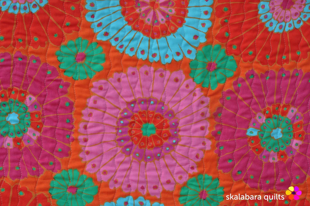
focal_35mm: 63
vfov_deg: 21.5
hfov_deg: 31.9
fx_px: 542
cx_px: 155
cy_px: 103
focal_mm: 42
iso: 200
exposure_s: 1/160
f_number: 13
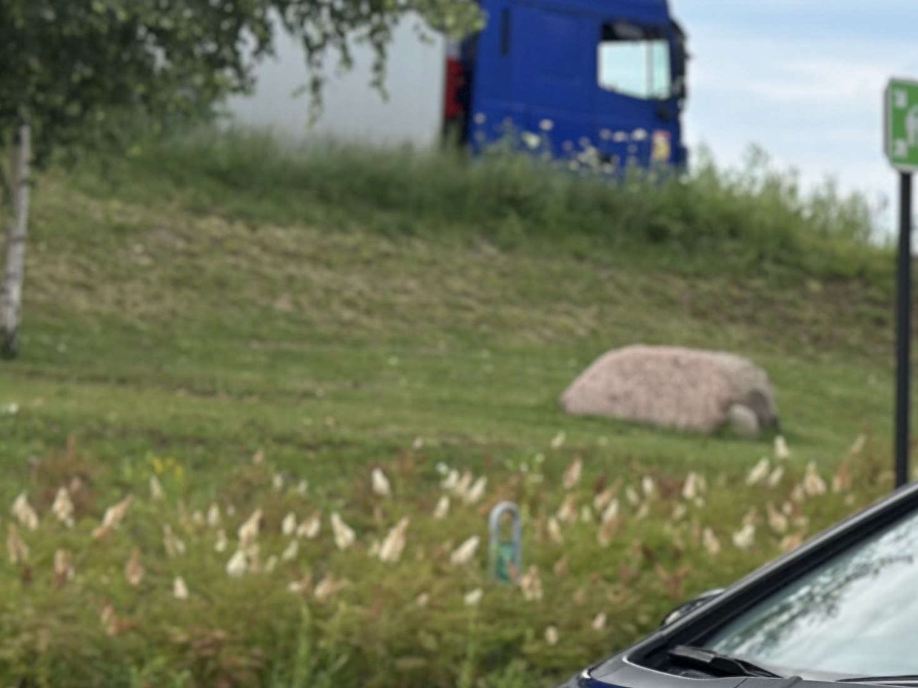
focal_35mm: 132
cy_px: 847
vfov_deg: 11.0
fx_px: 3501
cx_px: 1231
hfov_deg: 14.3
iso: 80
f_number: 1.78
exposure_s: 1/1120
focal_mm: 6.86
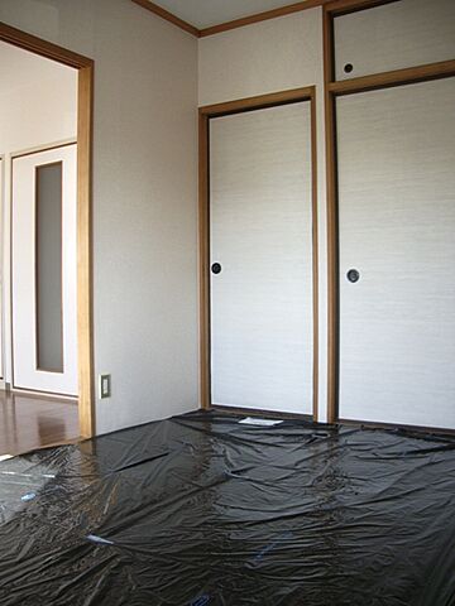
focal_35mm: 35
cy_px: 303
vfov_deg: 52.6
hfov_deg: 40.7
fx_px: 613
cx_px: 228
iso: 80
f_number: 2.6
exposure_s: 1/125
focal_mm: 5.8
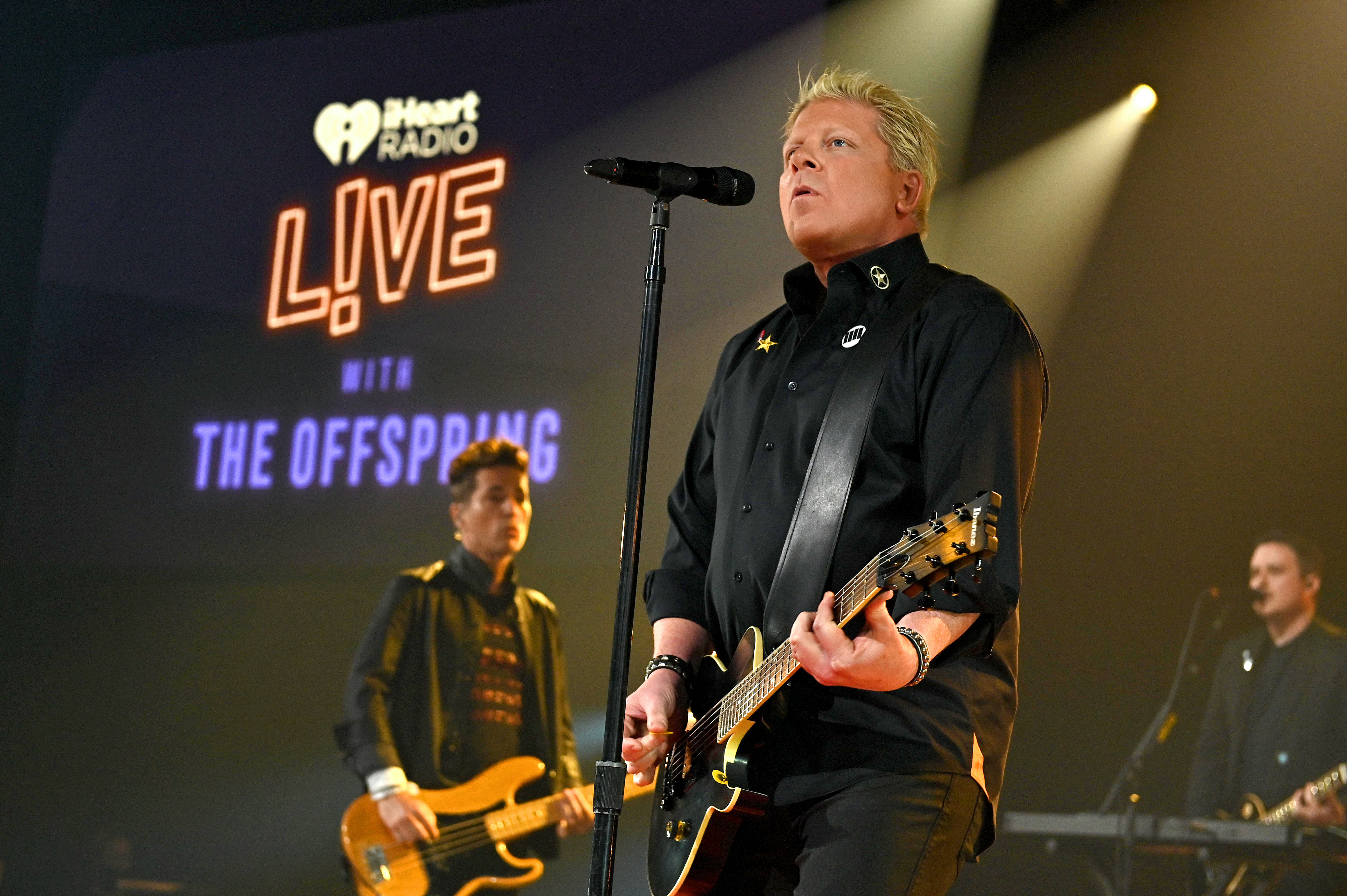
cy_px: 448
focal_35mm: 70
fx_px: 2618
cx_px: 674
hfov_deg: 28.9
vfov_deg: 19.4
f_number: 4
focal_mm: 70
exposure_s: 1/250
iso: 500
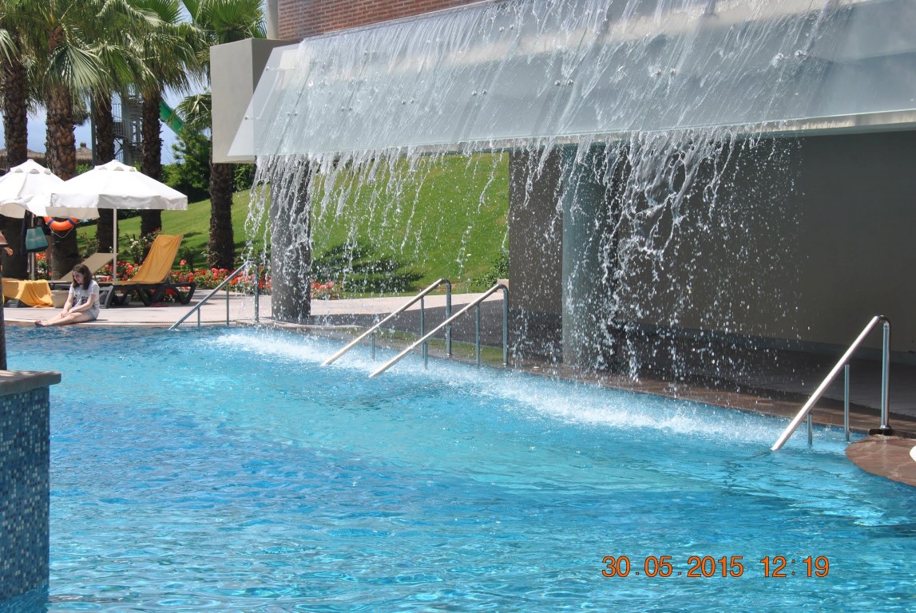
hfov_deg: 30.5
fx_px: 1681
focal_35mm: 66
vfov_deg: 20.7
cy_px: 306
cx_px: 458
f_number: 9
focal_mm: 44
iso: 100
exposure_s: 1/320
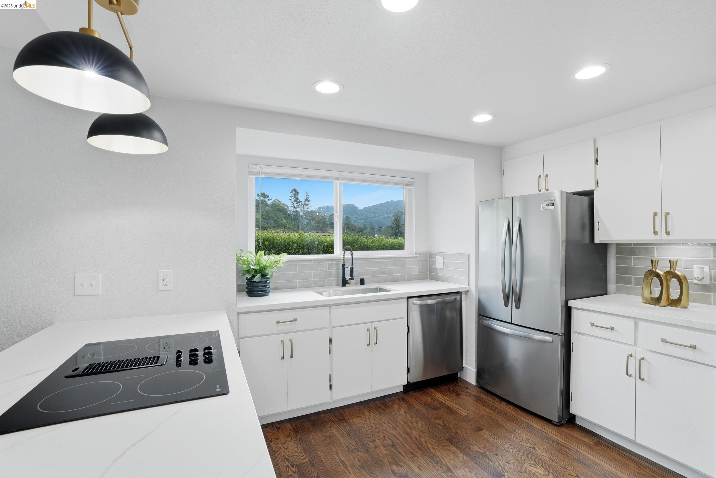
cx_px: 358
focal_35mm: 16
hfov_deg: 96.7
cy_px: 239
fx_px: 318
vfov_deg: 73.8
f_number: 9
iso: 250
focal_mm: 16
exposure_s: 1/200
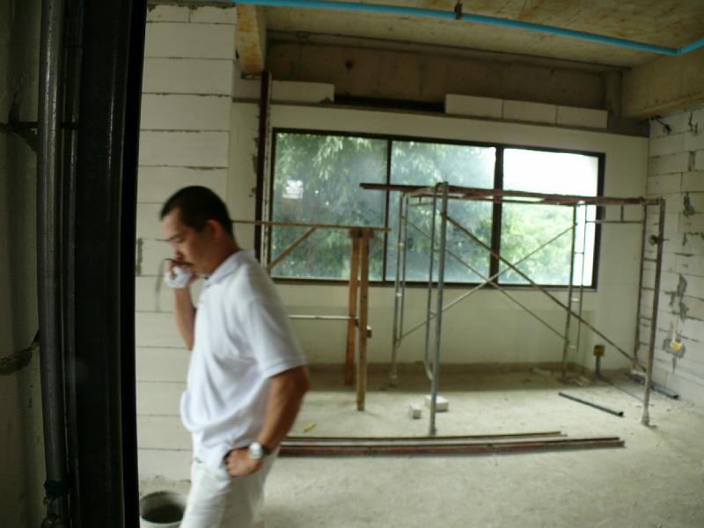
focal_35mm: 35
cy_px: 264
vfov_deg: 40.7
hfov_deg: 52.6
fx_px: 712
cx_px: 352
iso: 100
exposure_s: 1/30
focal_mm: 7.4
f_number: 2.8
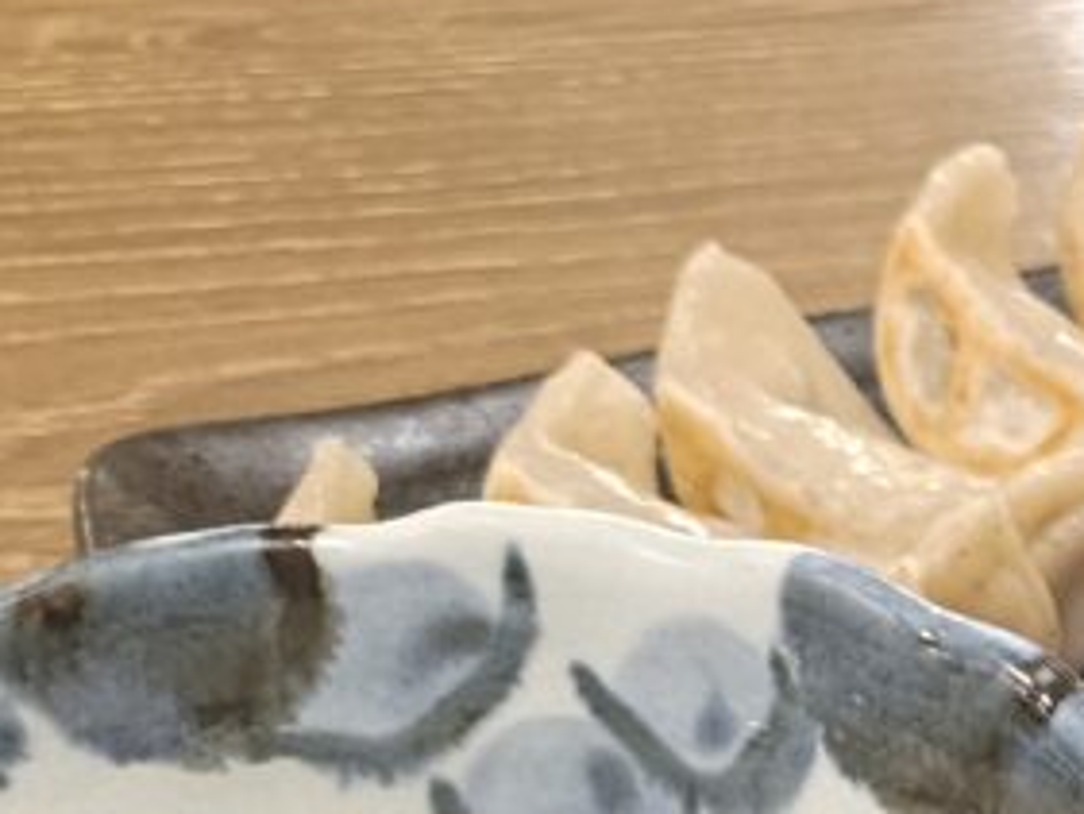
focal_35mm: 91
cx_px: 1844
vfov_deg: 15.3
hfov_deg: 18.0
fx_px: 2851
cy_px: 1123
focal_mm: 4.7
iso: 1000
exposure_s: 1/25
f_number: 1.7
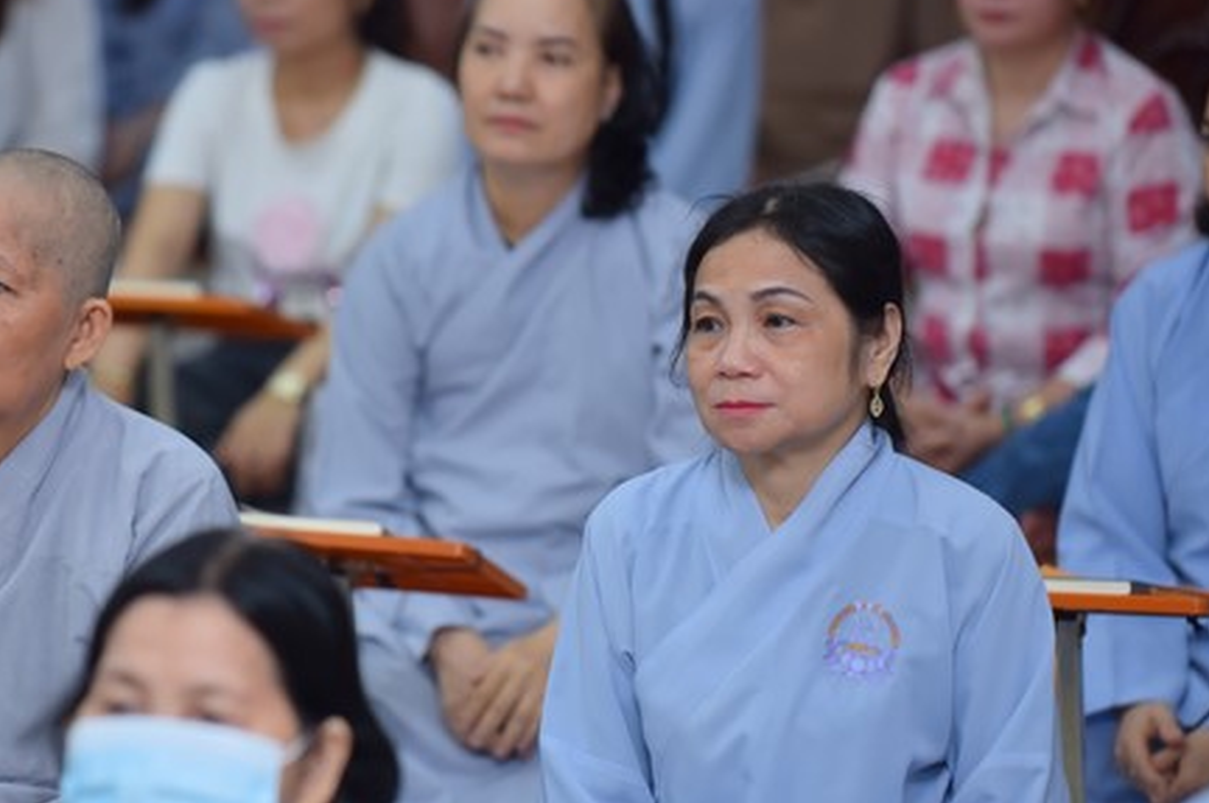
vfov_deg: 5.7
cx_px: 434
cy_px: 471
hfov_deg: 8.5
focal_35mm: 241
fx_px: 8084
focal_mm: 160
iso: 640
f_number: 3.2
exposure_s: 1/125
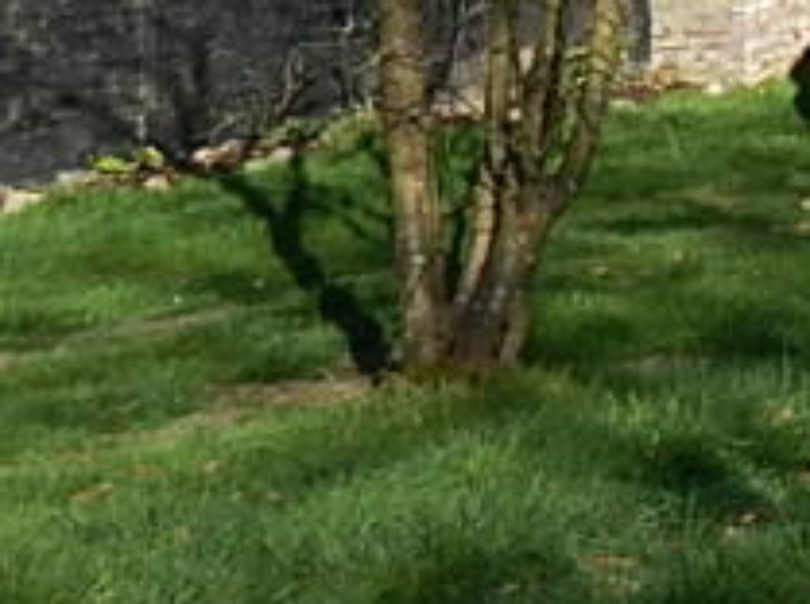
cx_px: 1911
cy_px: -221
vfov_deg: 13.1
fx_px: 2523
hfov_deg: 13.6
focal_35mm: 108
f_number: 3
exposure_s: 1/800
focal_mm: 4
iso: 125
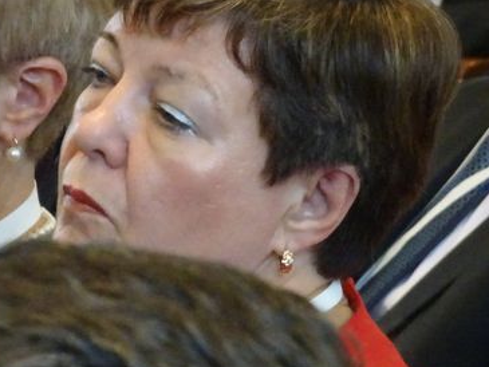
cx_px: 56
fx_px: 6585
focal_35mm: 466
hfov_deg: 4.2
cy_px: 131
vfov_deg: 3.2
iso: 3200
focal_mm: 44.78
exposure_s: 1/125
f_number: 6.3
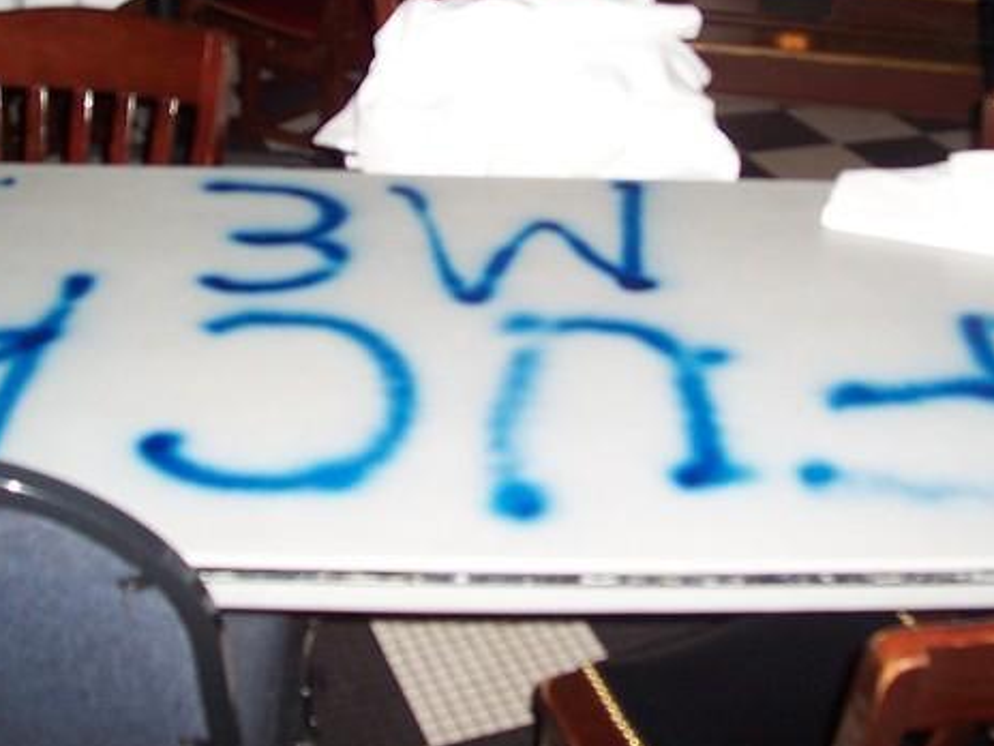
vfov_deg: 9.7
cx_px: 557
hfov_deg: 12.9
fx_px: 4393
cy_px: 247
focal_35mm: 153
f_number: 4.8
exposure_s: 1/90
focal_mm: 16.8
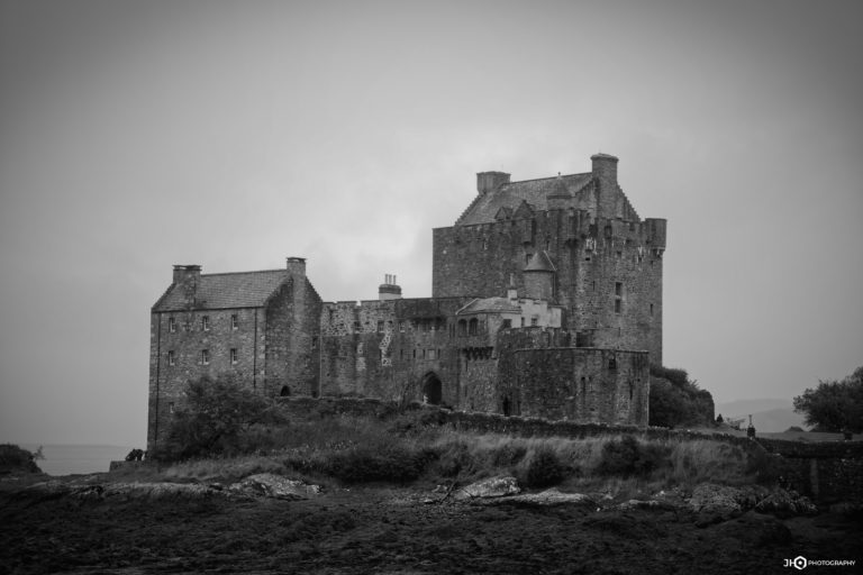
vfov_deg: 18.2
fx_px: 1798
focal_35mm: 75
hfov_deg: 27.0
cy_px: 288
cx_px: 432
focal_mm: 50
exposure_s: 1/800
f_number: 4
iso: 100
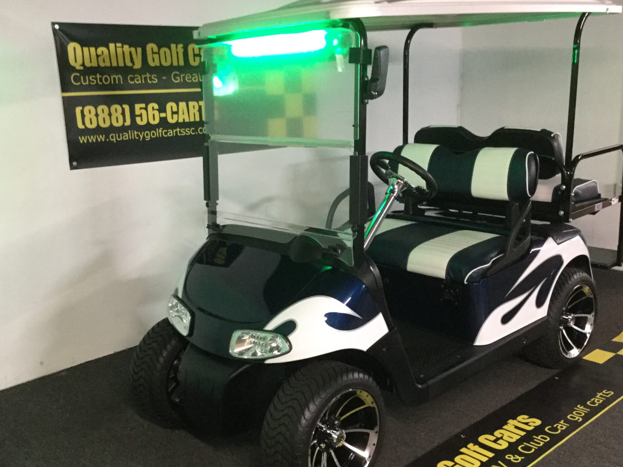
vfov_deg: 37.6
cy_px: 269
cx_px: 326
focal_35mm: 38
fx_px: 684
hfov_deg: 49.0
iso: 250
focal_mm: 3.3
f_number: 2.4
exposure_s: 1/15
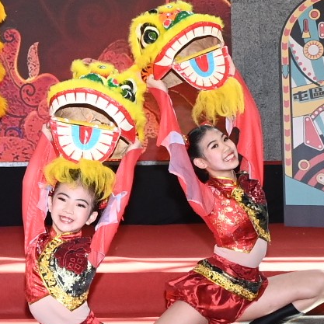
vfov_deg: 20.8
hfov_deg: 19.7
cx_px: -61
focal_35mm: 83
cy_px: 103
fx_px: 879
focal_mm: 18
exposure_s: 1/250
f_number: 11
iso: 2500
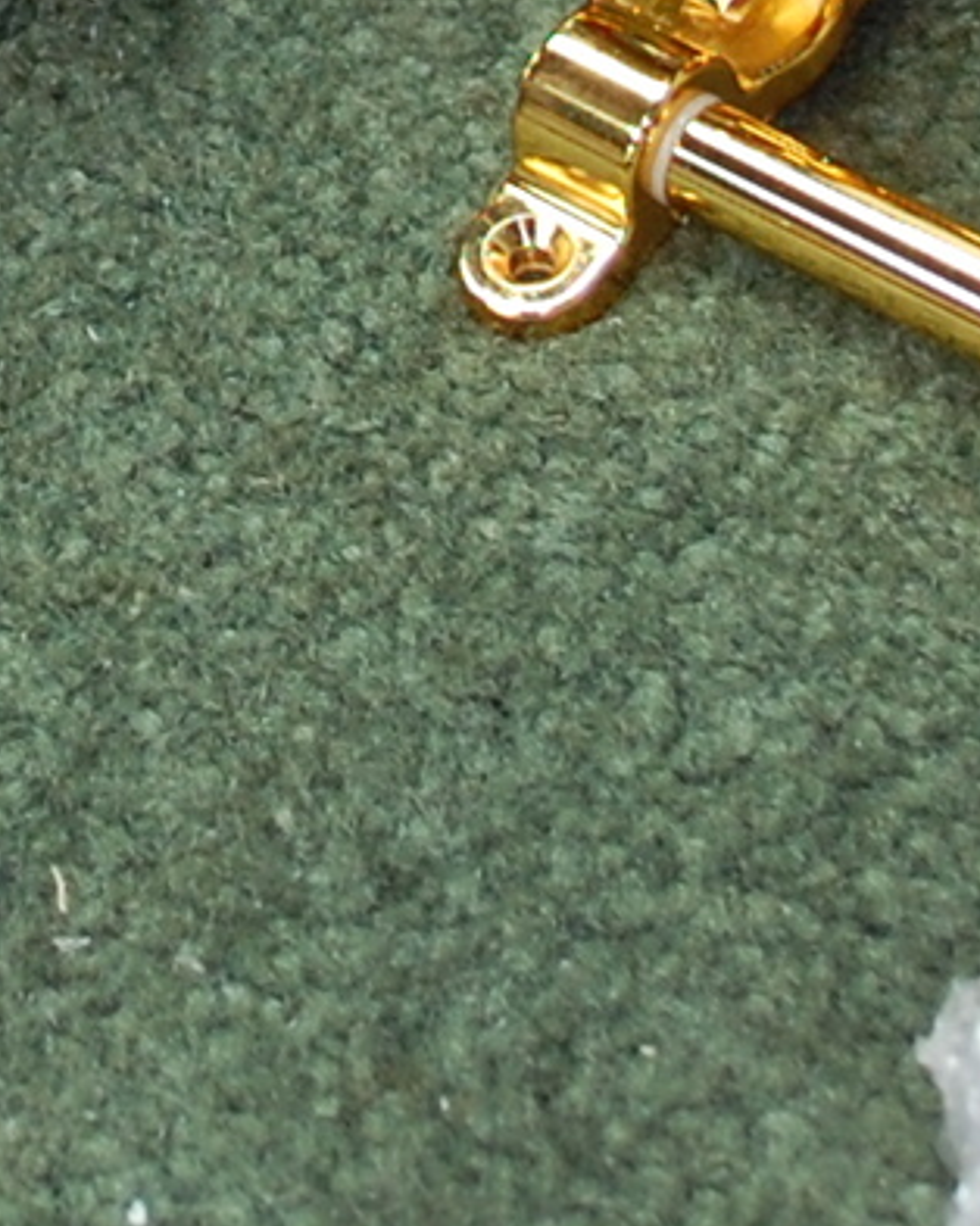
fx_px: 7148
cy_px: -686
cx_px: -296
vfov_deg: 9.5
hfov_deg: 7.8
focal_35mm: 197
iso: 400
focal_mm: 22
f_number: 4
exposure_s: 1/60
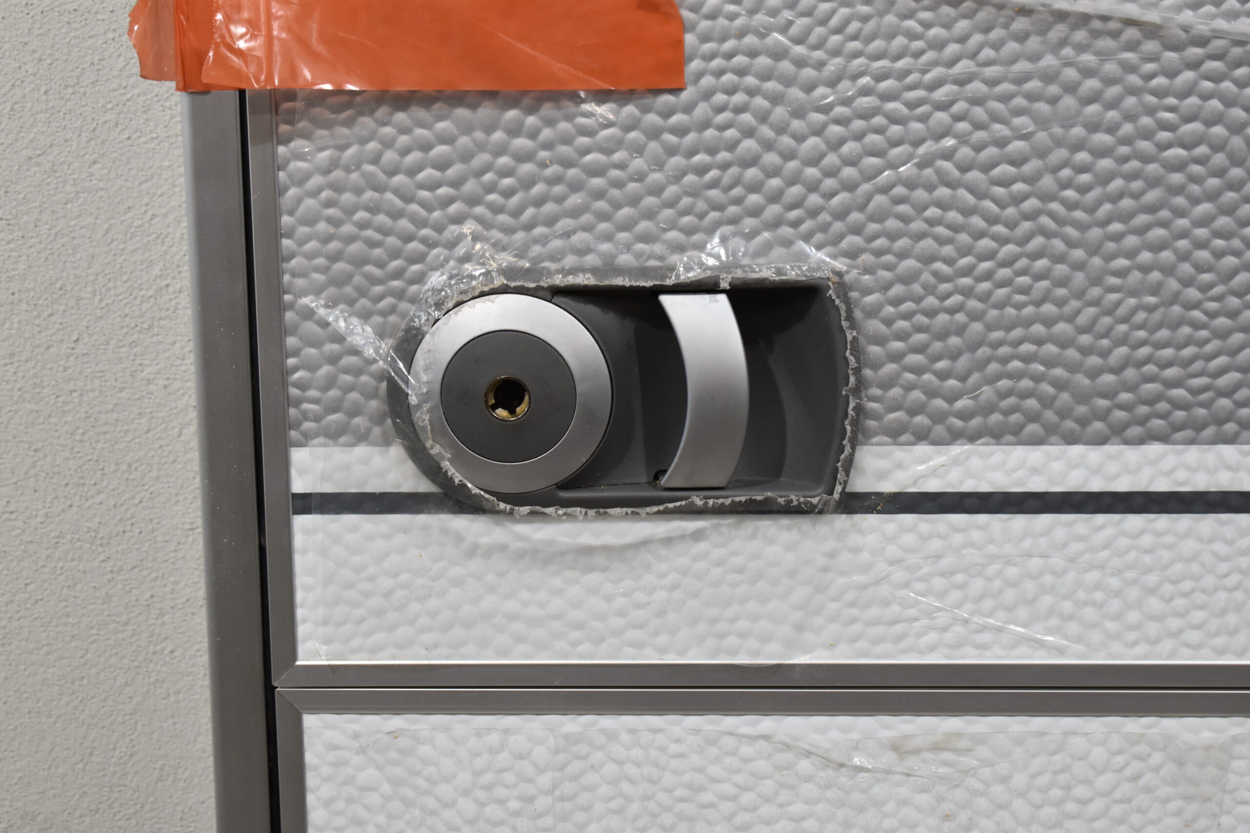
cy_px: 416
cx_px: 625
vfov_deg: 16.6
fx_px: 2865
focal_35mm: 82
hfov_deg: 24.6
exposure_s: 1/125
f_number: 5.6
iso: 900
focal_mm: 55
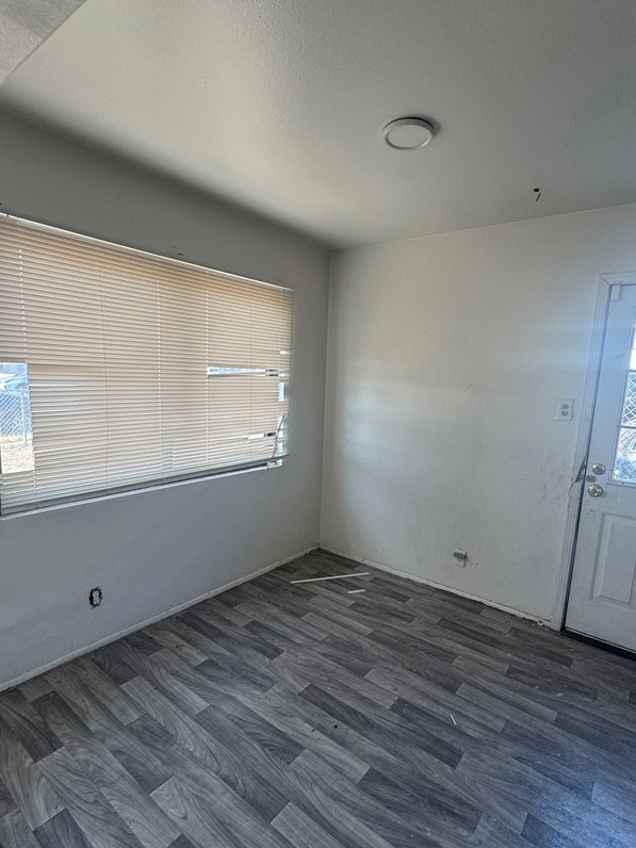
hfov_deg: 71.6
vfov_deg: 87.7
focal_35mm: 18
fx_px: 441
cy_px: 444
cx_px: 333
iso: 80
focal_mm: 2.22
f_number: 2.2
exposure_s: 1/99
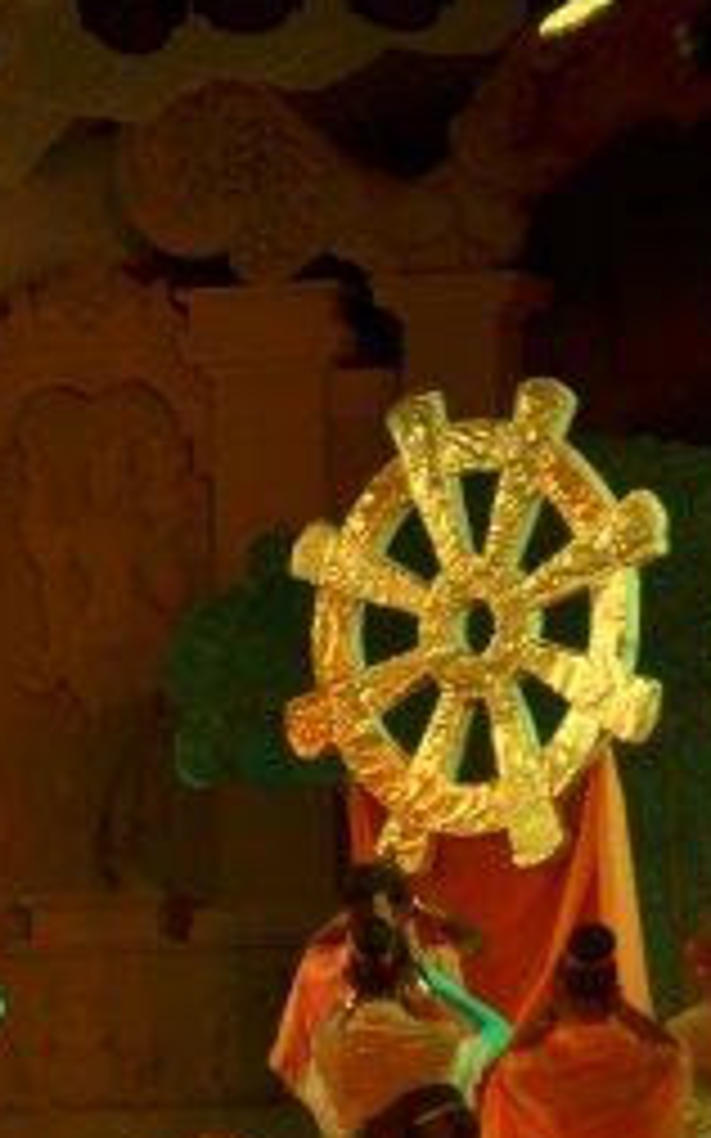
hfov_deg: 3.4
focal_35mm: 380
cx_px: -256
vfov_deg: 5.5
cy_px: 726
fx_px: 11794
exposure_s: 1/80
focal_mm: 105
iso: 500
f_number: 5.3
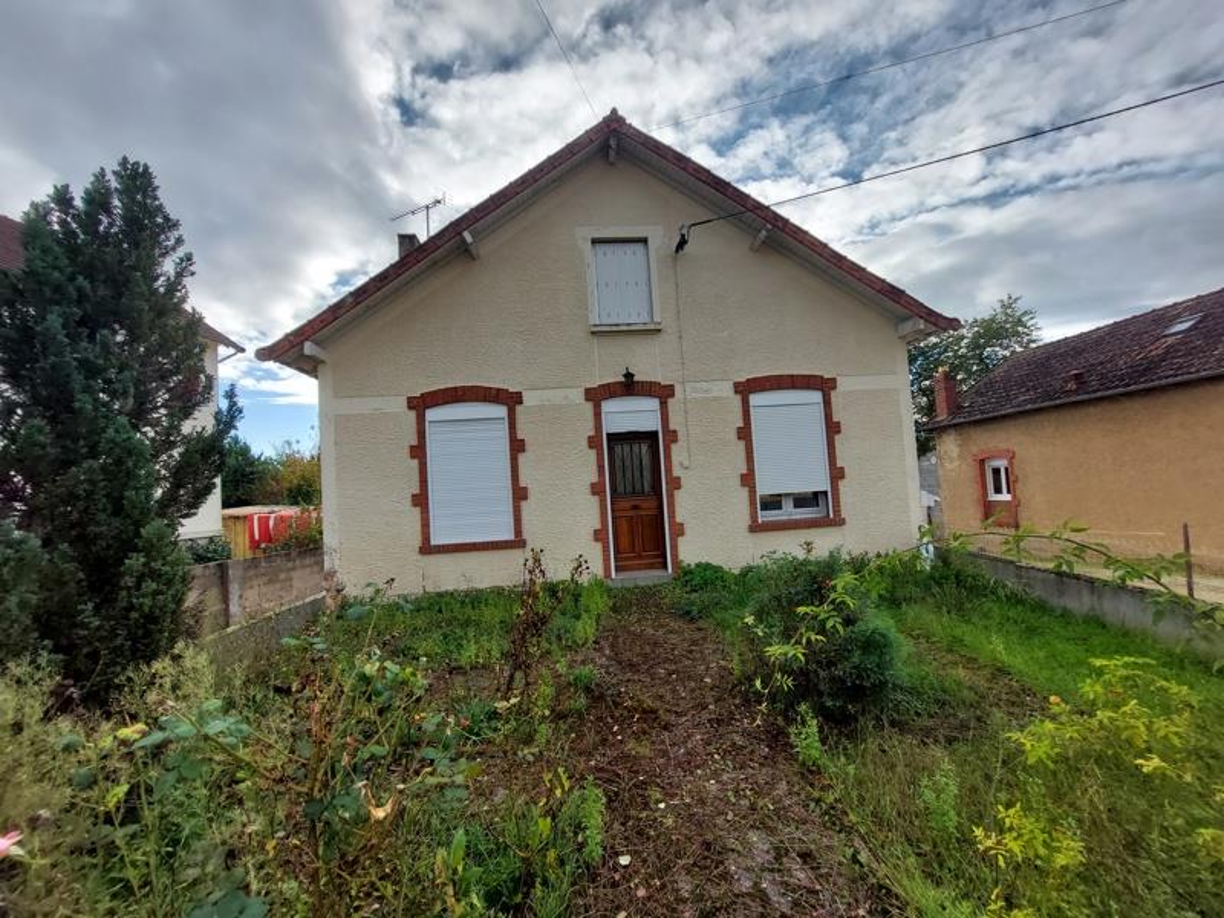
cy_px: 459
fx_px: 460
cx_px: 612
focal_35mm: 13
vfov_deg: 89.9
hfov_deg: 106.2
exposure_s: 1/523
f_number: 2.2
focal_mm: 1.74
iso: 50
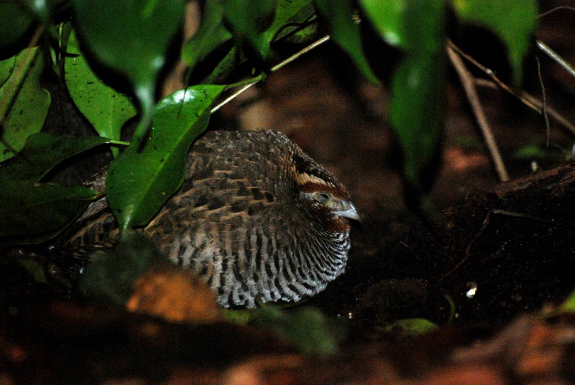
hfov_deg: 4.6
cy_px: 192
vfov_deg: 3.1
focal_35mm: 450
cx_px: 288
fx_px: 7196
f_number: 5.6
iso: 1600
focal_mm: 300
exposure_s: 1/60
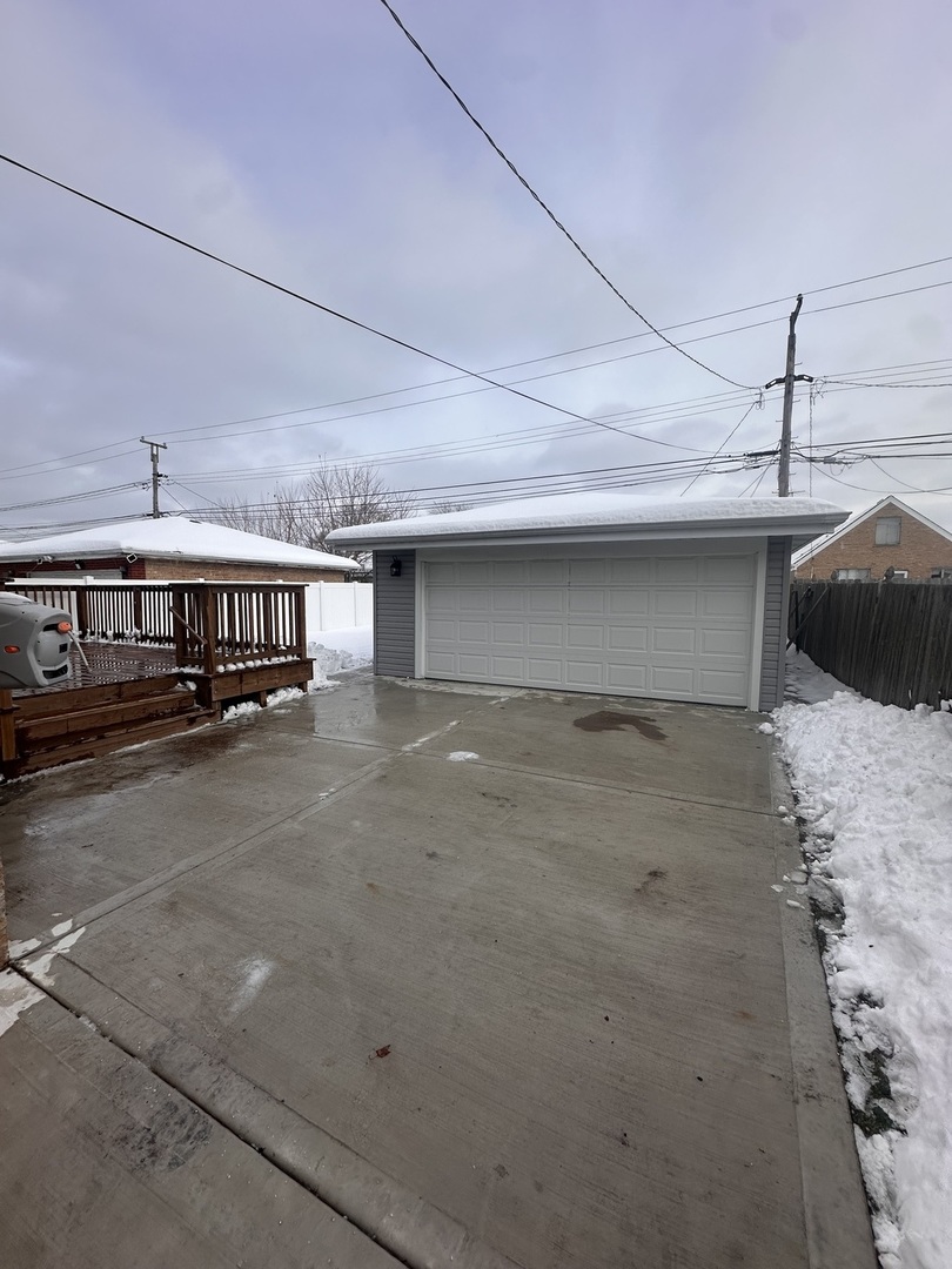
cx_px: 476
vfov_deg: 102.1
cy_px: 634
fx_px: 513
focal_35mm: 14
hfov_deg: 85.7
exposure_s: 1/2092
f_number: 2.2
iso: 50
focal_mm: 2.22
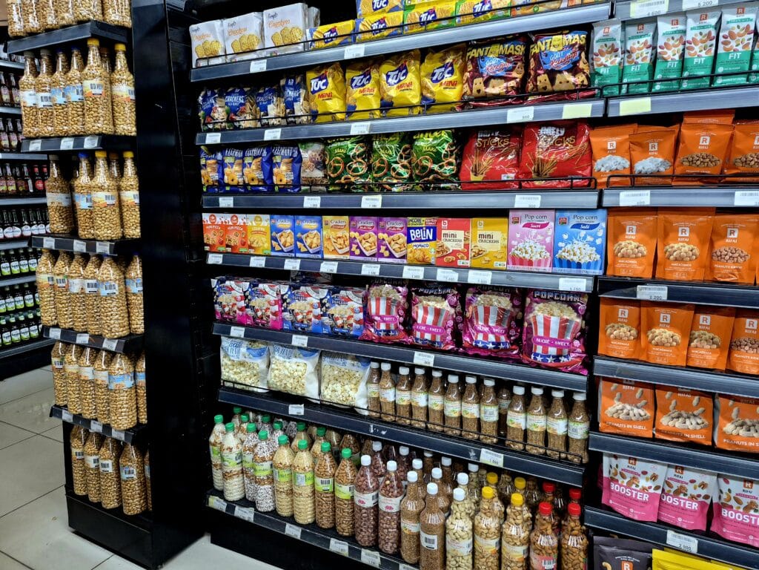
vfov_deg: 58.9
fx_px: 504
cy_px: 285
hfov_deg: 73.9
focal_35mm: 23
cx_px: 380
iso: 500
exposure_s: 1/100
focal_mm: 5.4
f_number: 1.8
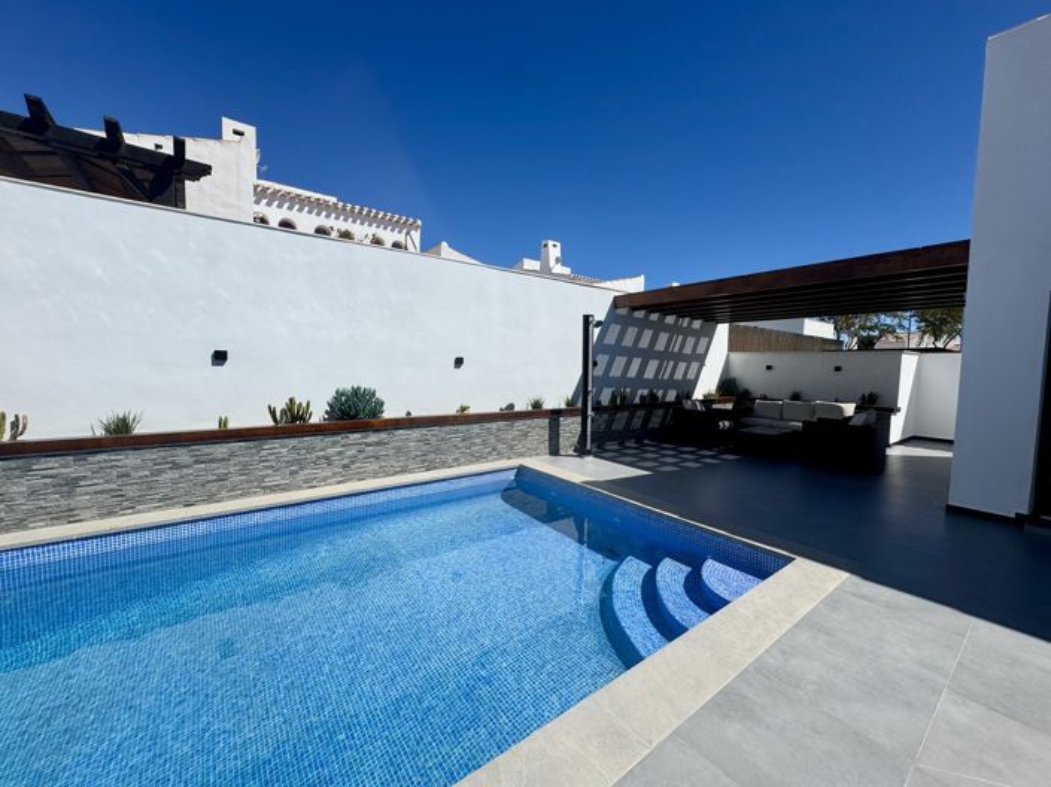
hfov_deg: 102.1
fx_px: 425
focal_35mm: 14
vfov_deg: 85.6
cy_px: 394
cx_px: 526
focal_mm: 2.22
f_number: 2.2
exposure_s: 1/3906
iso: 40
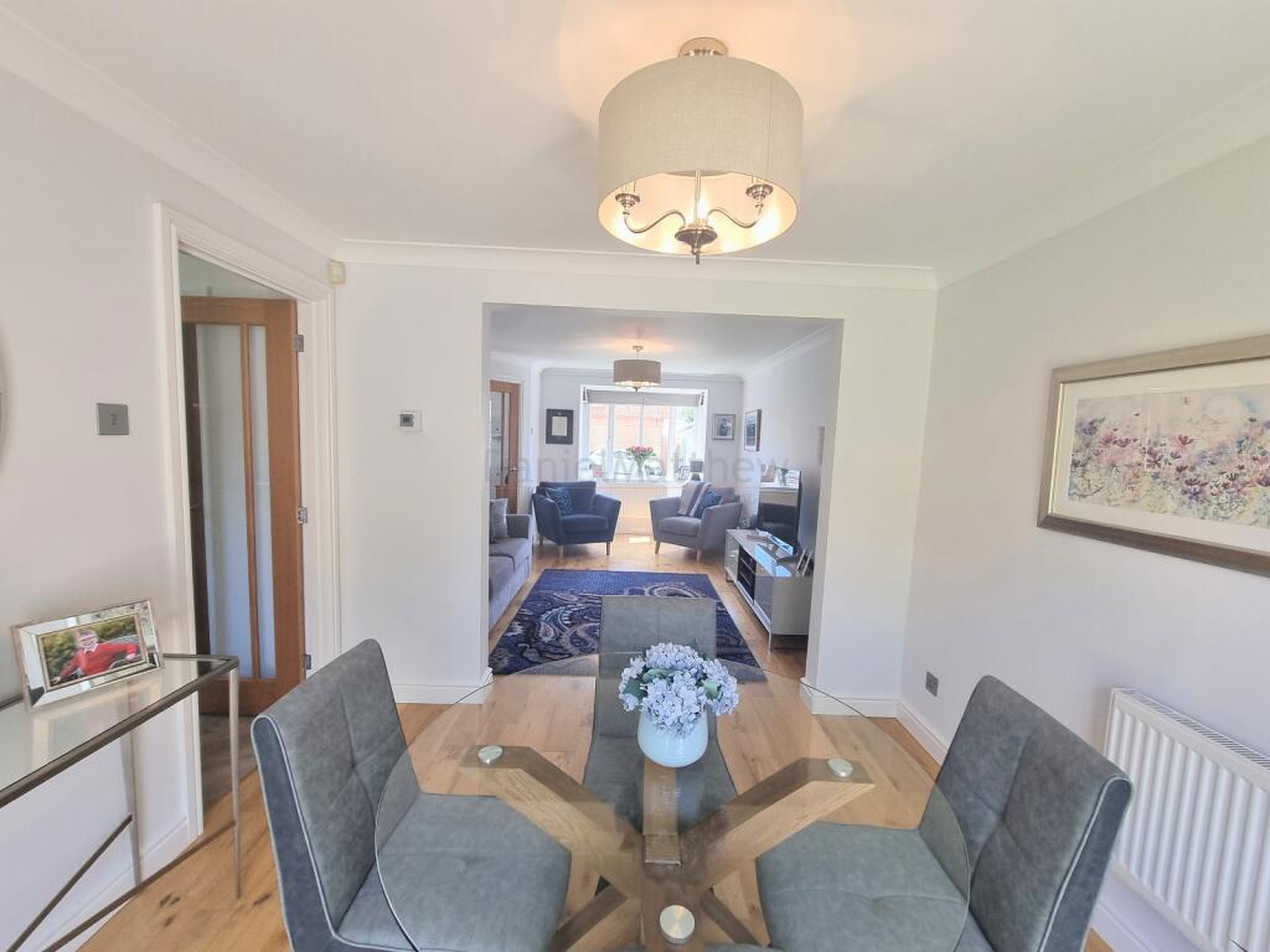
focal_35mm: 13
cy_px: 476
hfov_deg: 106.2
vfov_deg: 89.9
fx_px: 477
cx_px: 635
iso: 64
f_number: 2.2
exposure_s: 1/100
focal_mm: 2.2
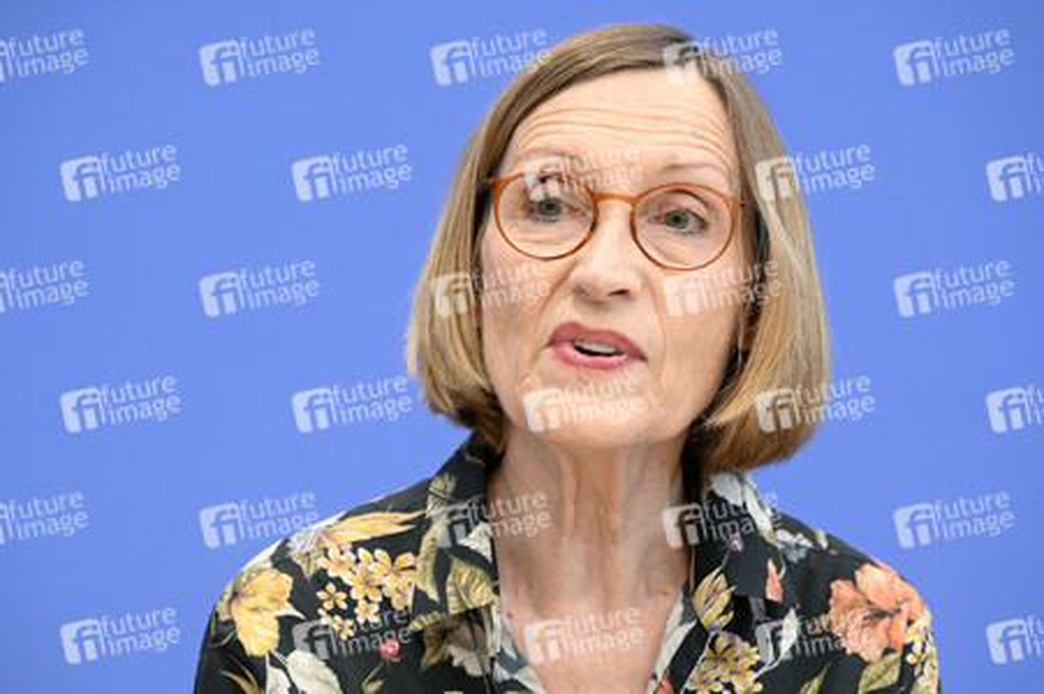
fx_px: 4636
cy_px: 347
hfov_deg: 12.8
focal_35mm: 160
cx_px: 522
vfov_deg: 8.6
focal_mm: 160
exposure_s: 1/320
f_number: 6.3
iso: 4000
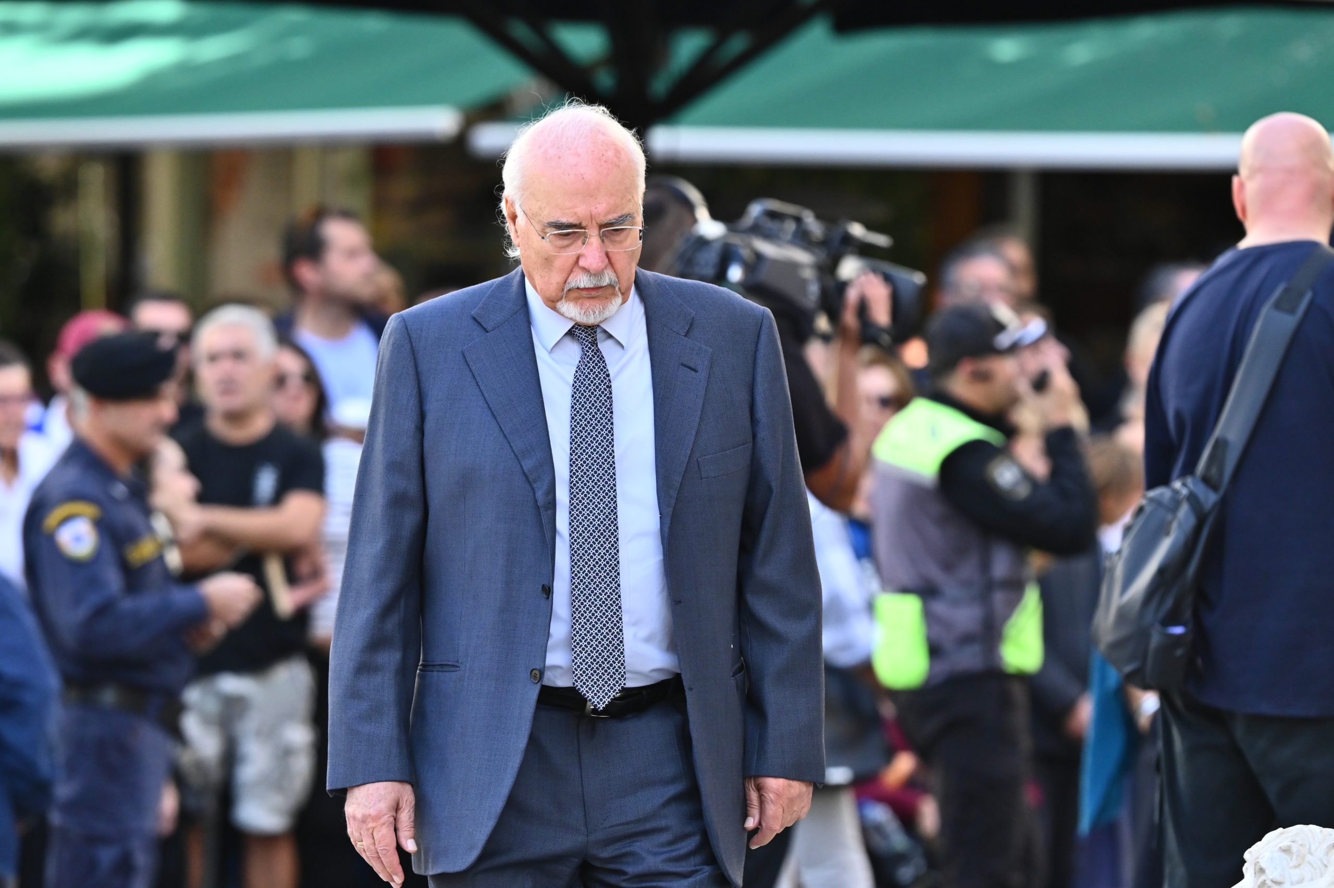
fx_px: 14811
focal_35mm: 400
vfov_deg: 3.4
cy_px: 444
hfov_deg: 5.2
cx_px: 667
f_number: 7.1
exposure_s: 1/1000
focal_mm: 400
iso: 2800
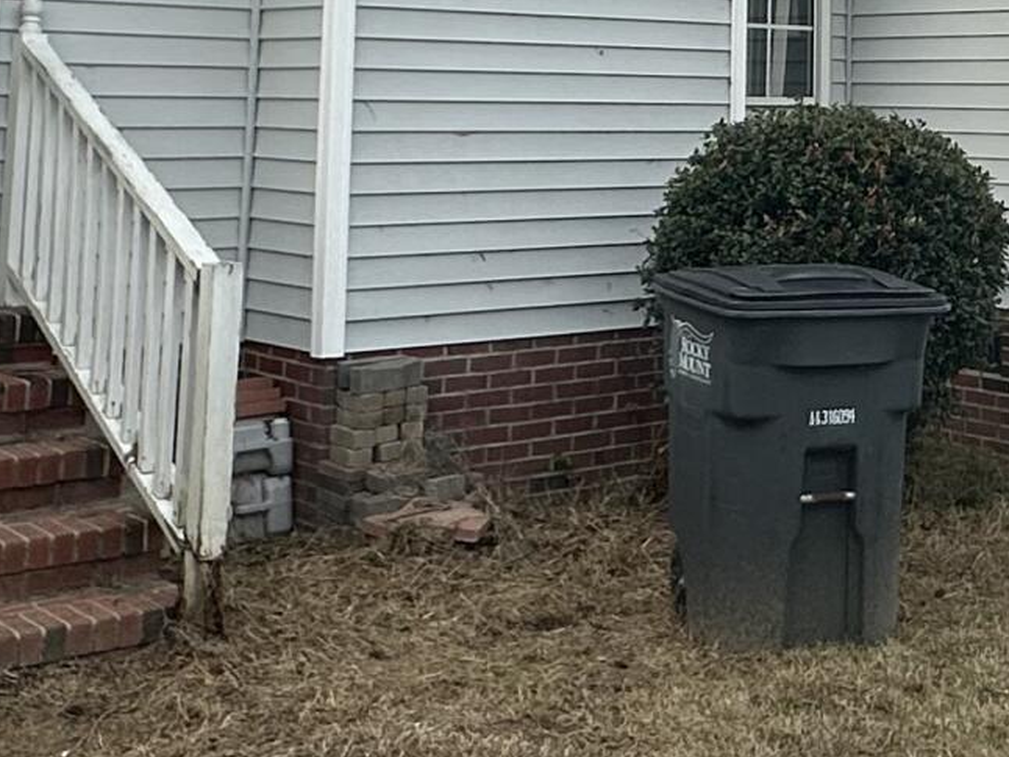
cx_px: 818
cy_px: -130
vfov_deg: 21.2
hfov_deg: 29.1
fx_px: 1895
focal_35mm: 65
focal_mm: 2.22
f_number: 2.2
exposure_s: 1/535
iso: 40
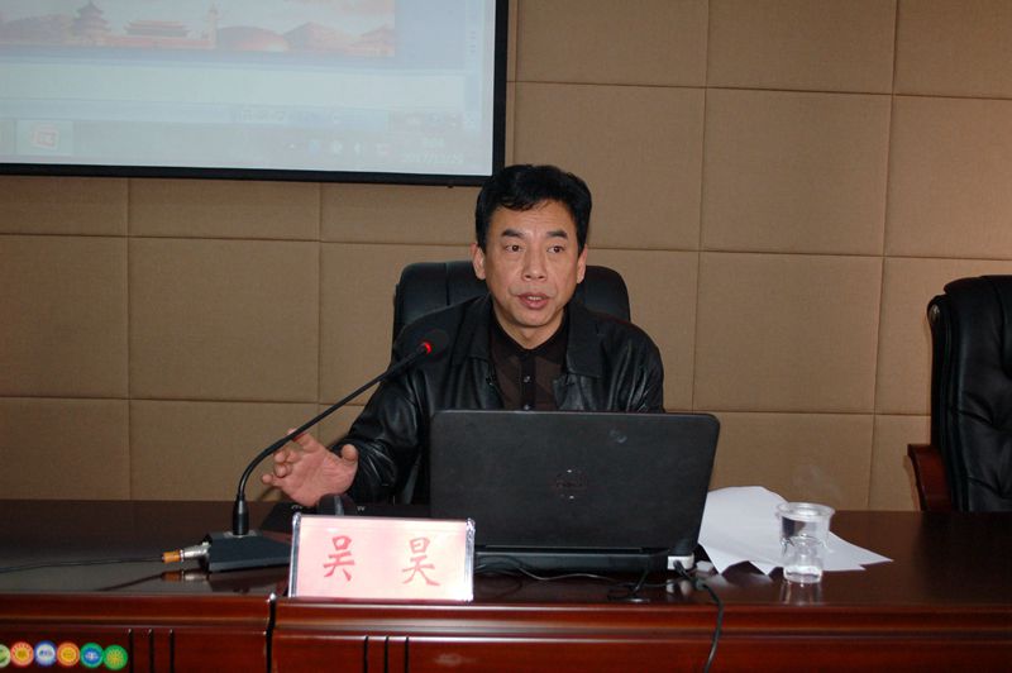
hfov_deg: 46.4
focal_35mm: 42
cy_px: 336
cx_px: 506
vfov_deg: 31.8
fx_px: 1180
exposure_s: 1/60
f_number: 4.5
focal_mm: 28
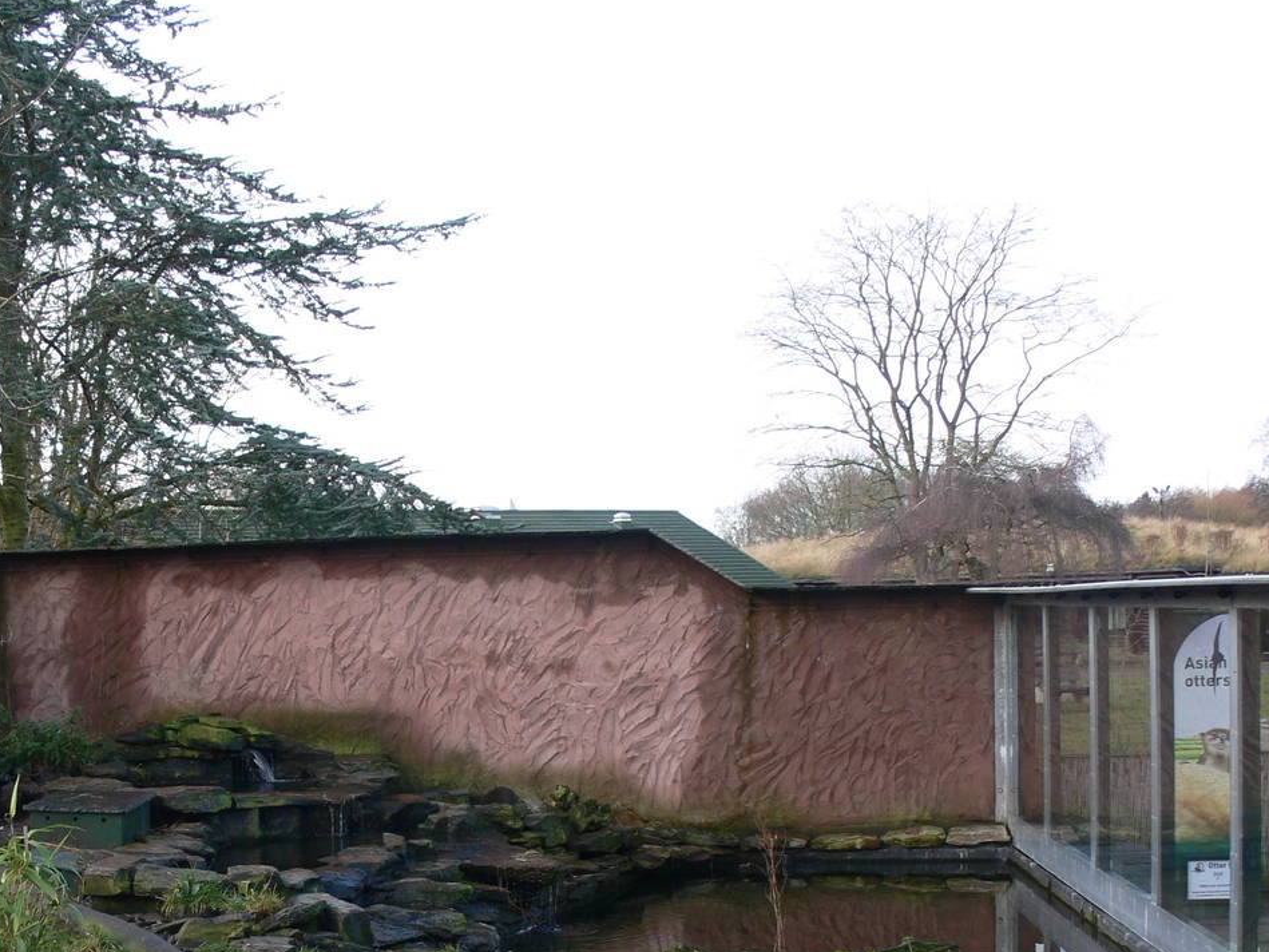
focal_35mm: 59
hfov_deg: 32.1
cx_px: 317
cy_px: 774
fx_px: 2163
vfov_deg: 24.4
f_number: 4
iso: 80
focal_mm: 7.4
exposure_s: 1/80
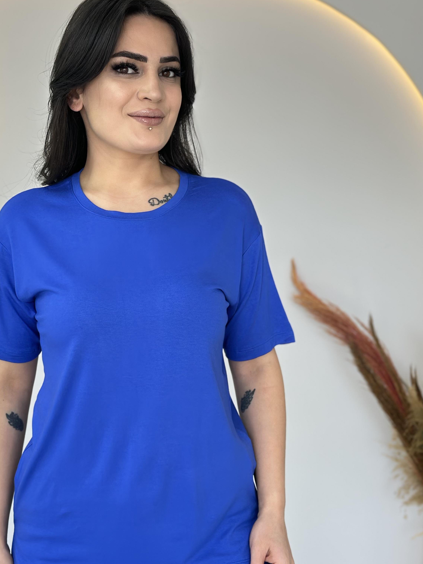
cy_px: 297
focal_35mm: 64
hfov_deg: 22.9
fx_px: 1043
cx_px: 159
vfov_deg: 30.3
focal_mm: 6.86
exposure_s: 1/100
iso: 64
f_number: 1.78
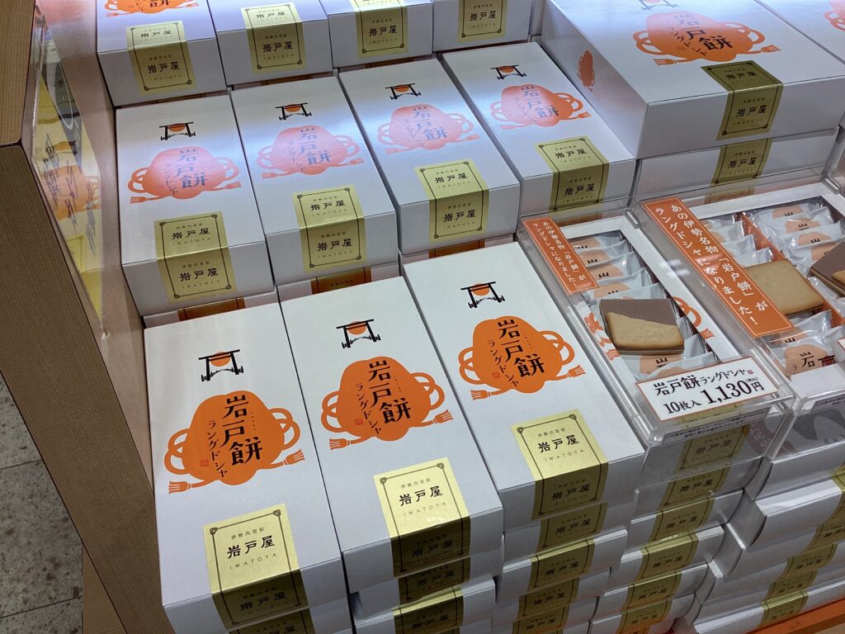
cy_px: 317
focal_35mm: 31
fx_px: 757
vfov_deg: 45.4
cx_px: 422
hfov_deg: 58.4
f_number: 2.4
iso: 25
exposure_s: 1/125
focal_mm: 3.3
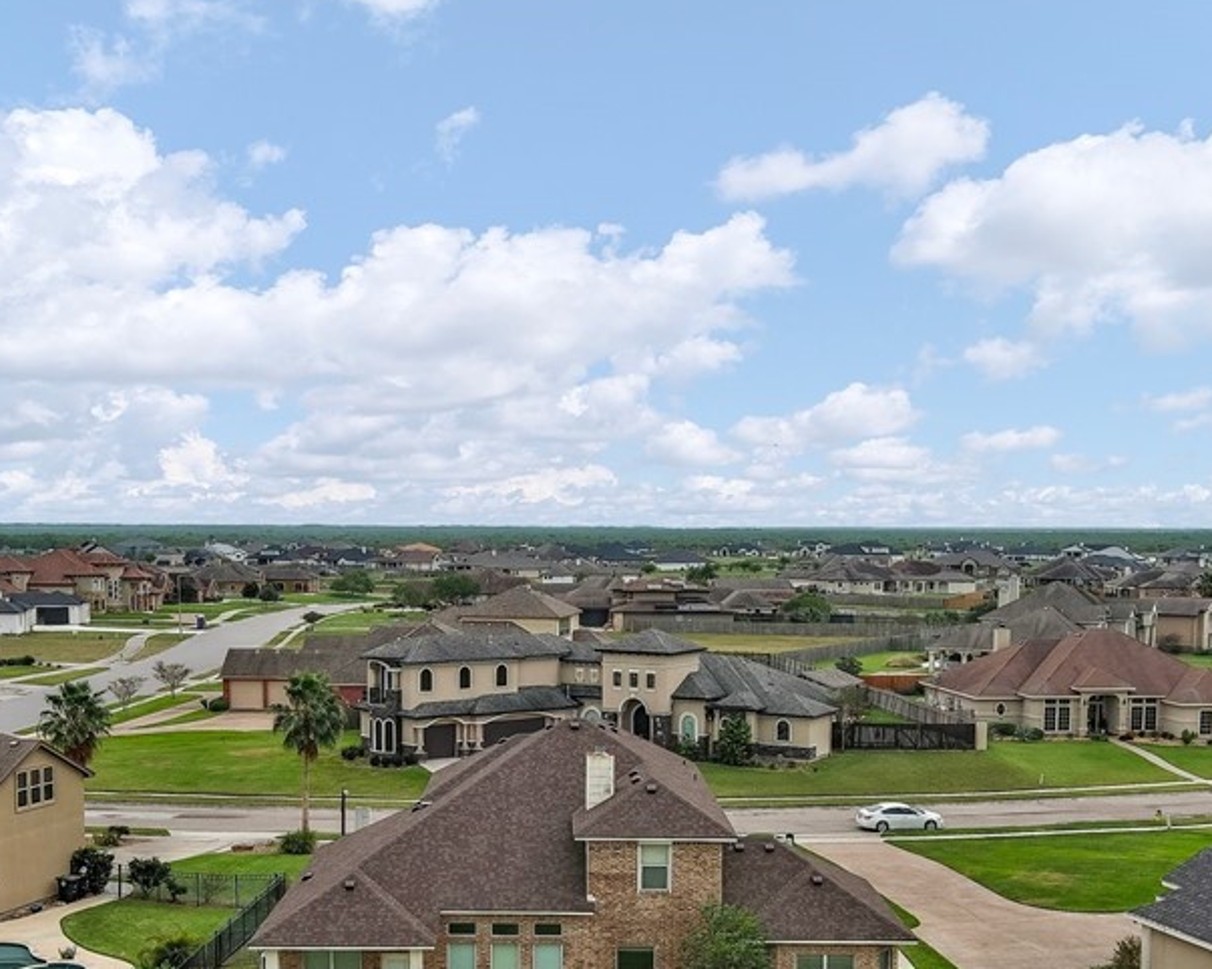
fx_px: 1757
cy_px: 699
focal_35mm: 49
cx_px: 555
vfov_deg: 30.4
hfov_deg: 38.0
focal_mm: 10.57
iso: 100
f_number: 2.8
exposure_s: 1/1700
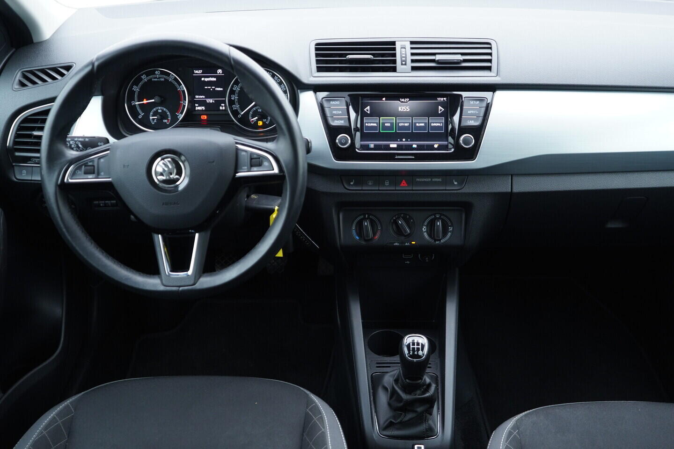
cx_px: 337
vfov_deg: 36.9
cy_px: 224
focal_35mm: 36
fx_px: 674
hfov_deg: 53.1
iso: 320
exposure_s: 1/40
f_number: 2.8
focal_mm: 24
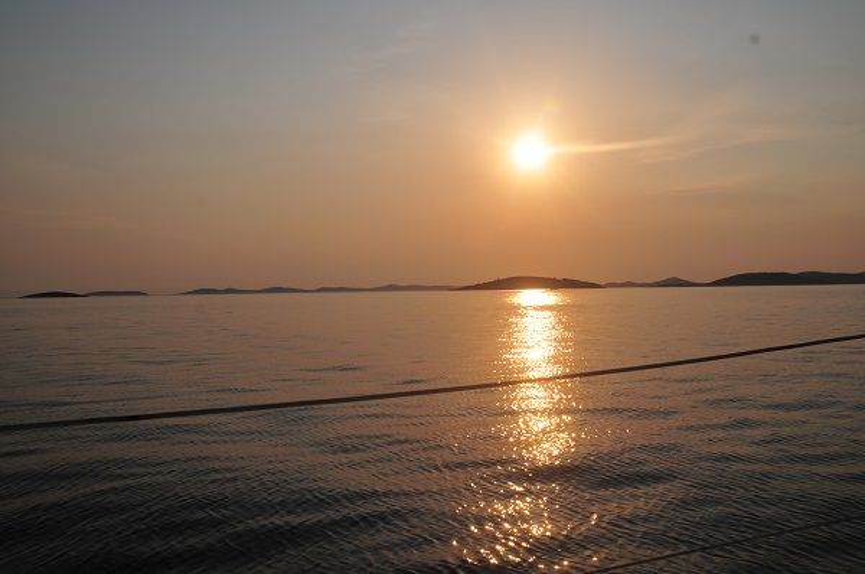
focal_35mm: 33
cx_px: 432
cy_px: 287
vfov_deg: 39.8
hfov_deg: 57.3
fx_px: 792
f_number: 10
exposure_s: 1/2000
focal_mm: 22
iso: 200
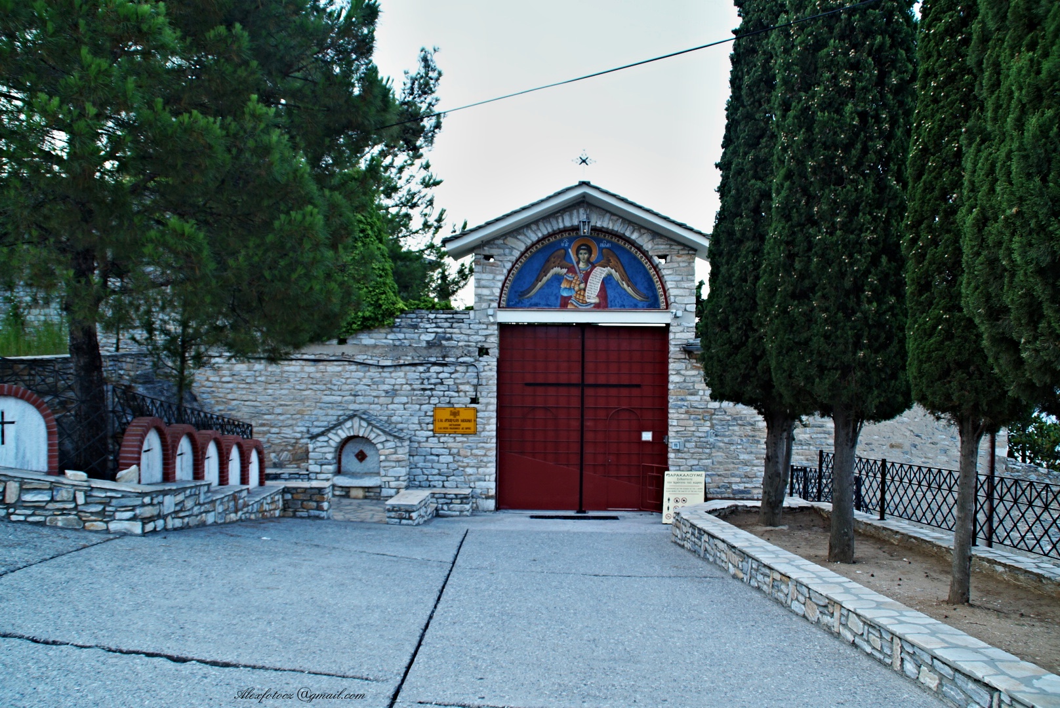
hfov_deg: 67.3
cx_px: 530
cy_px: 354
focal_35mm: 27
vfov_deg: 48.0
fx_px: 796
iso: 200
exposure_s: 1/100
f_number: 4.5
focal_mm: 18
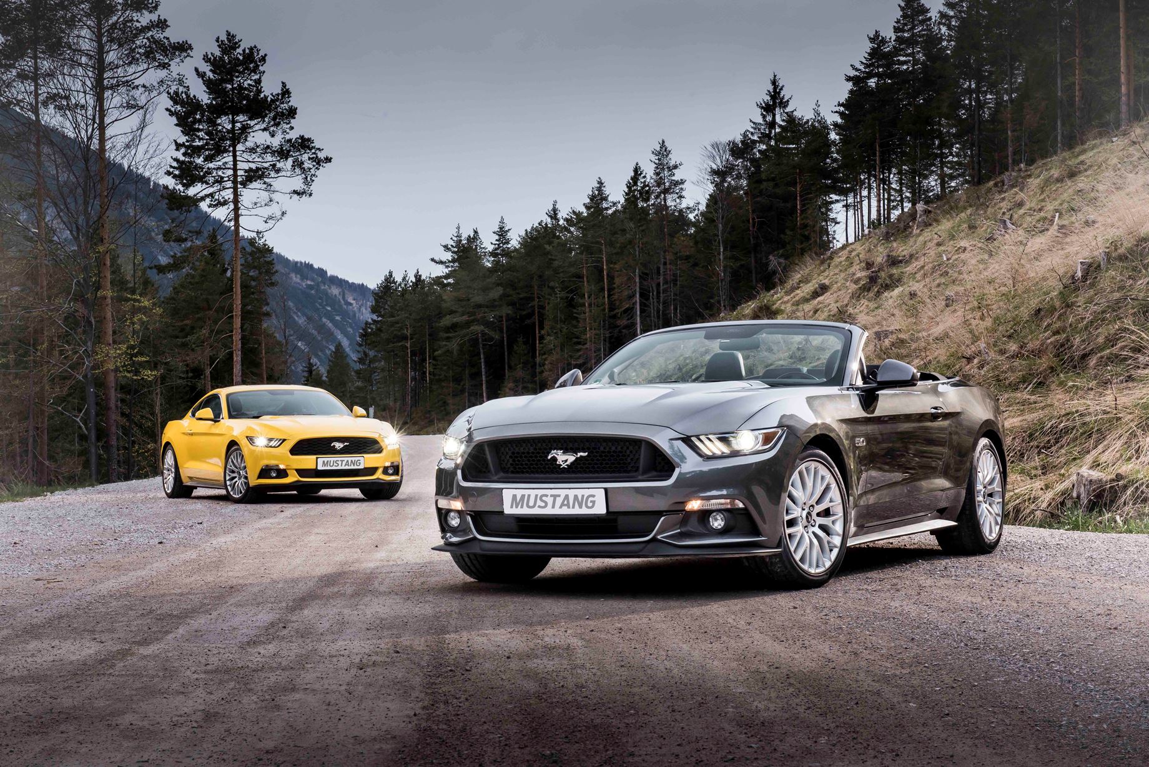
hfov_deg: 30.5
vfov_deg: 20.6
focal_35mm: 66
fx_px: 2107
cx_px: 574
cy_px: 384
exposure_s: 1/13
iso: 800
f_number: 14
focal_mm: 66
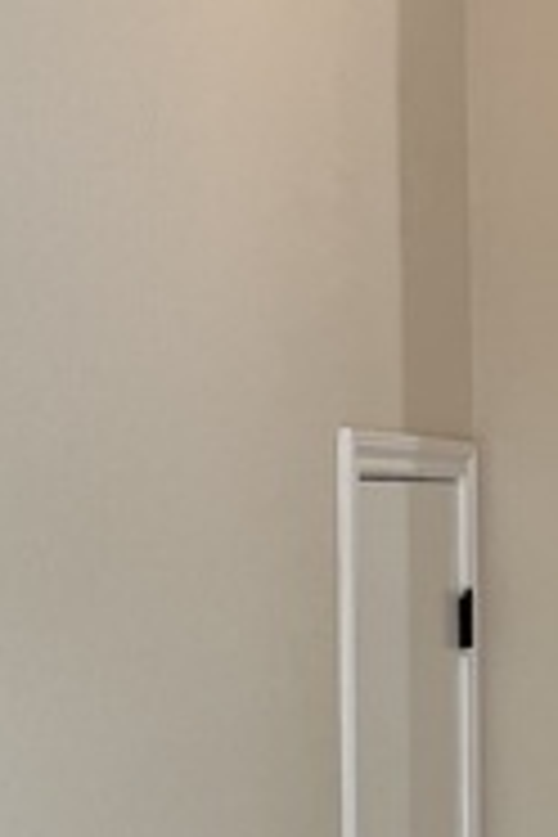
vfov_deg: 21.9
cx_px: 922
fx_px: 2162
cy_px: 500
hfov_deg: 13.5
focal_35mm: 93
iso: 80
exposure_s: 1/60
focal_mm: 5.1
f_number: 1.6
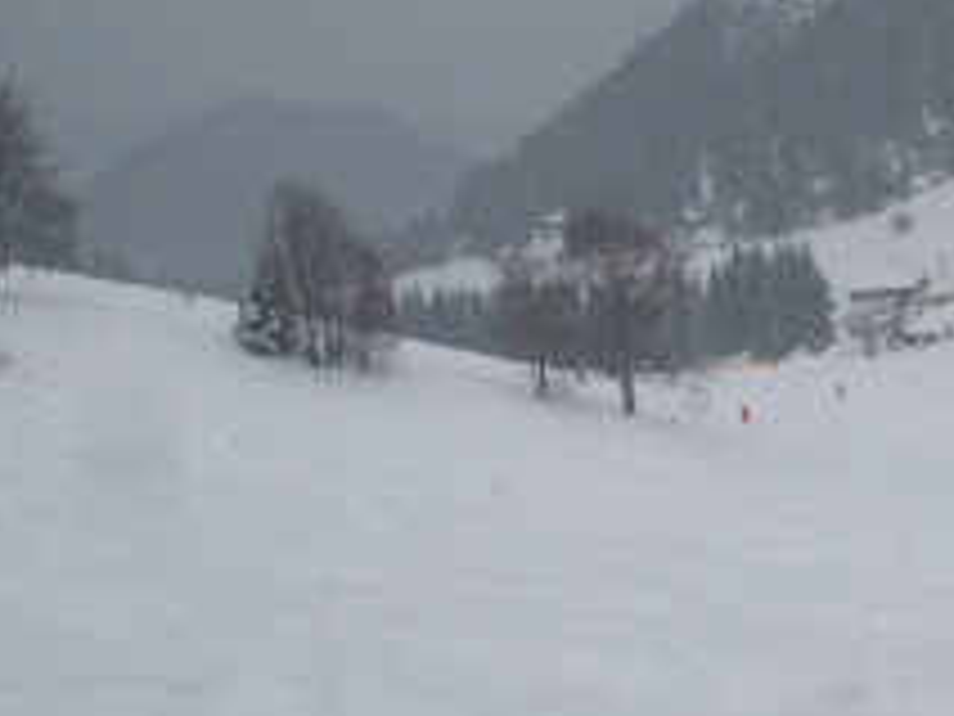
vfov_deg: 17.2
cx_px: 850
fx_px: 2370
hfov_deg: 22.2
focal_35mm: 86
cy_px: 405
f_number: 8.4
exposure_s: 1/500
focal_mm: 6.3
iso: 80
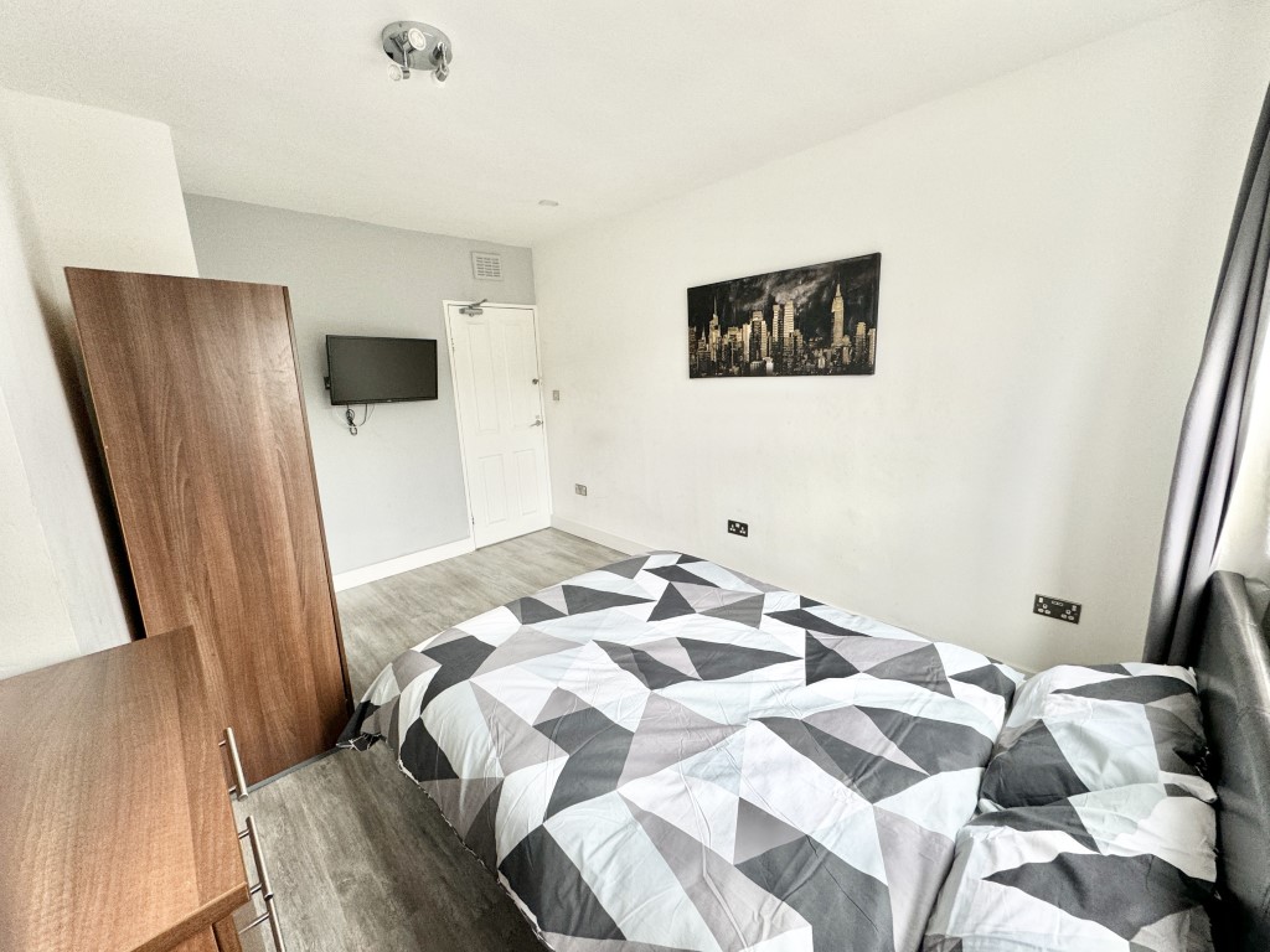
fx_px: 514
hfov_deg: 102.1
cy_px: 476
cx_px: 635
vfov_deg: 85.7
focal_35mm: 14
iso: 125
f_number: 2.2
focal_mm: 2.22
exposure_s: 1/99
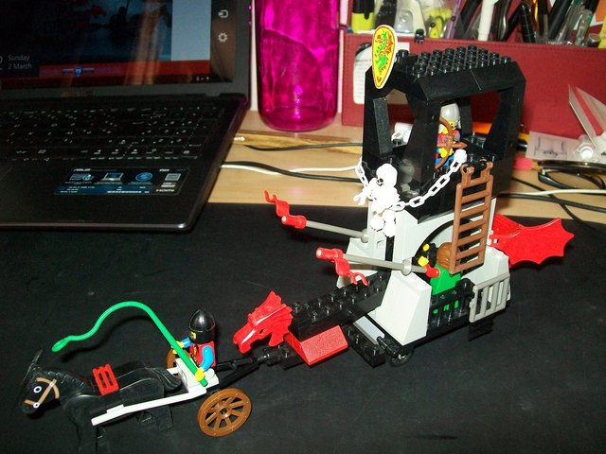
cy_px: 227
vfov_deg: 39.7
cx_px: 303
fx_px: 630
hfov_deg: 51.4
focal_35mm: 36
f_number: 2.7
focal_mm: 6
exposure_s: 1/60
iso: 160
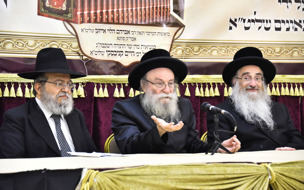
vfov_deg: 10.2
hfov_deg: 16.3
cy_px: 92
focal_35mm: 128
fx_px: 1061
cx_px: 152
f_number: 5.6
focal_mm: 125
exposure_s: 1/100
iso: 3200
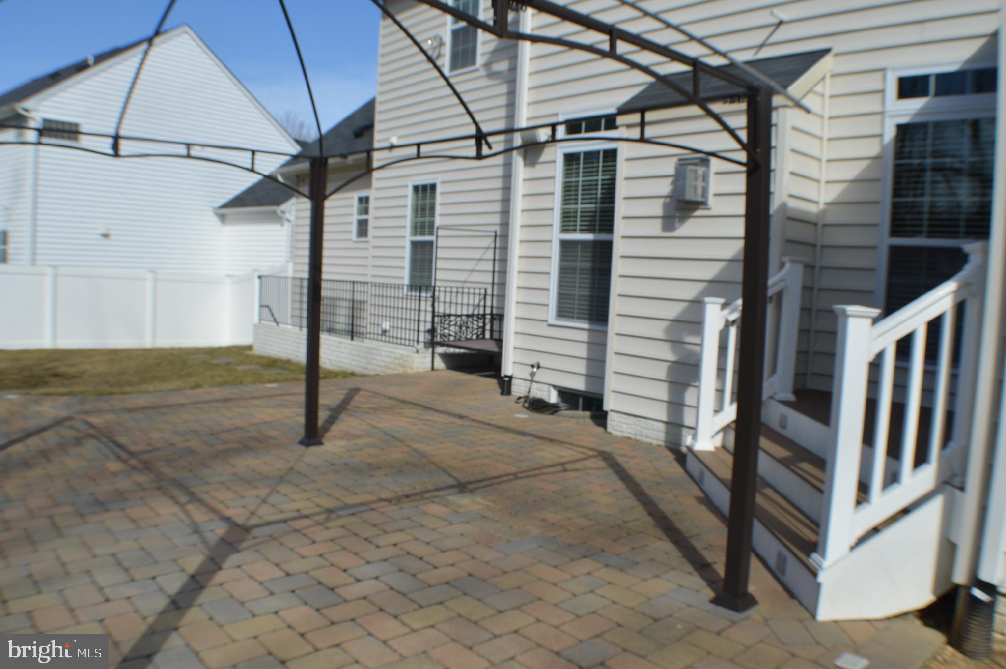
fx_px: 1005
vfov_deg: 36.8
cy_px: 334
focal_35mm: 36
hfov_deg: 53.2
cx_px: 503
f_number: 8
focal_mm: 24
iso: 100
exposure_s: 1/250
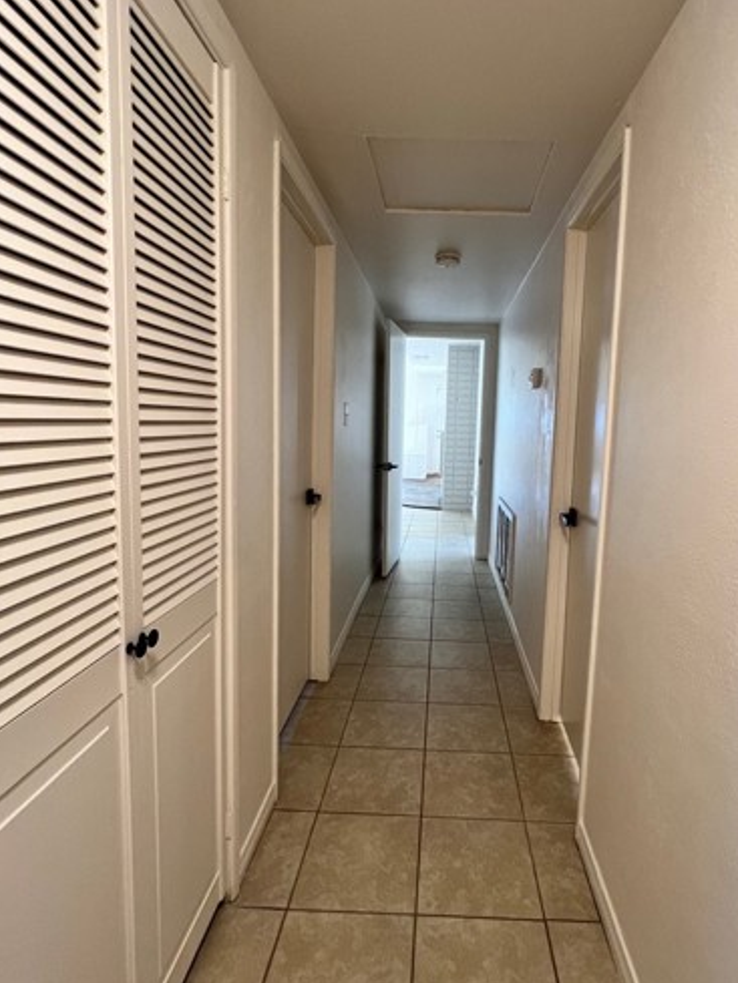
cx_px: 434
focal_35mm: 17
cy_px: 478
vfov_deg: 91.0
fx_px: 483
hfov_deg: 74.1
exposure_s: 1/60
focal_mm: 1.57
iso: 200
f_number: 1.8
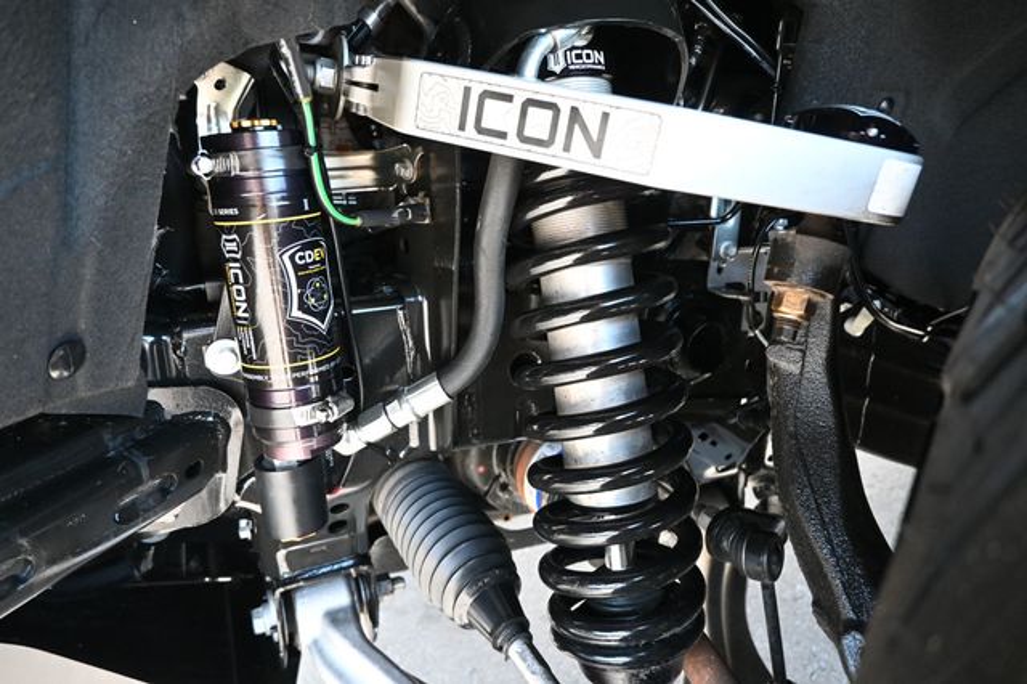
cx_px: 514
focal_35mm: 24
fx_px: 684
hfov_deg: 73.8
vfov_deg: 53.1
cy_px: 342
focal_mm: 16
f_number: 3.5
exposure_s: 1/125
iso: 2000
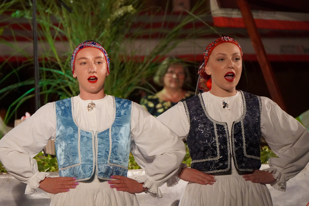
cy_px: 103
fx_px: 2601
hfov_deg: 6.8
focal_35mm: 303
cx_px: 154
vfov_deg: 4.5
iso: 6400
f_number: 6.3
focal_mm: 202
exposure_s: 1/250
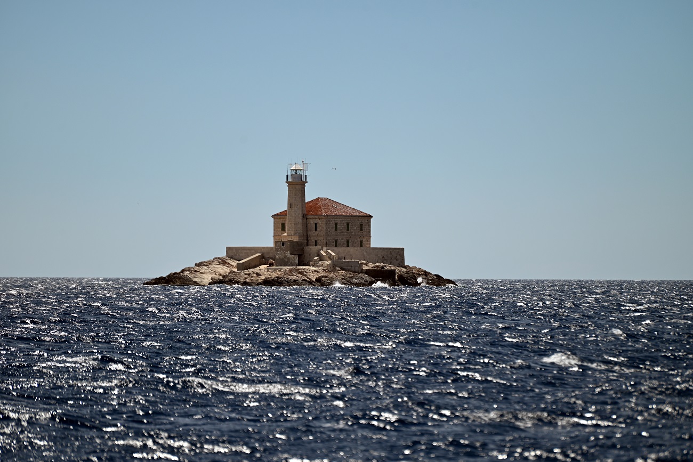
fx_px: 5775
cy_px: 231
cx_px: 346
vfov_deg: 4.6
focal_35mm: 300
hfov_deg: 6.9
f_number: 6.3
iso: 100
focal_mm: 300
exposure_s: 1/1250
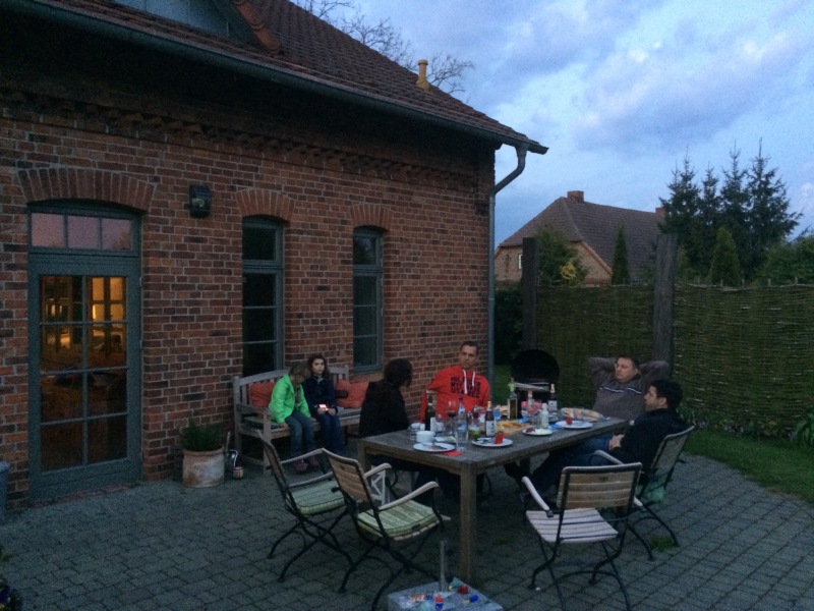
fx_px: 682
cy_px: 306
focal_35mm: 29
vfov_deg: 48.2
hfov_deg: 61.7
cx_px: 407
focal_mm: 4.15
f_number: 2.2
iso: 400
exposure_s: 1/15
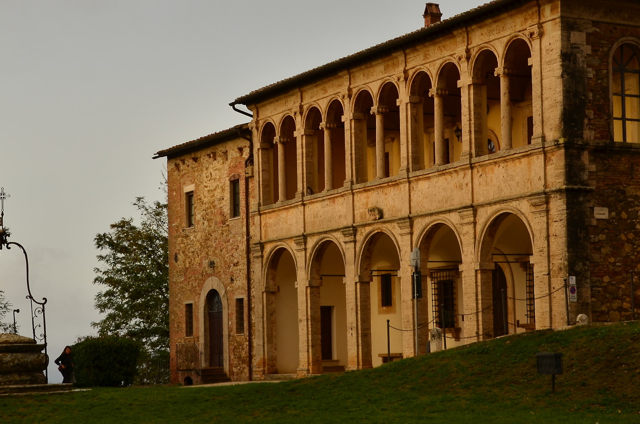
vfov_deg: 15.1
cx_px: 371
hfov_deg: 22.6
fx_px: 1597
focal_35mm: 90
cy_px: 207
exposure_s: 1/200
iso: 100
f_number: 7.1
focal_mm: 38
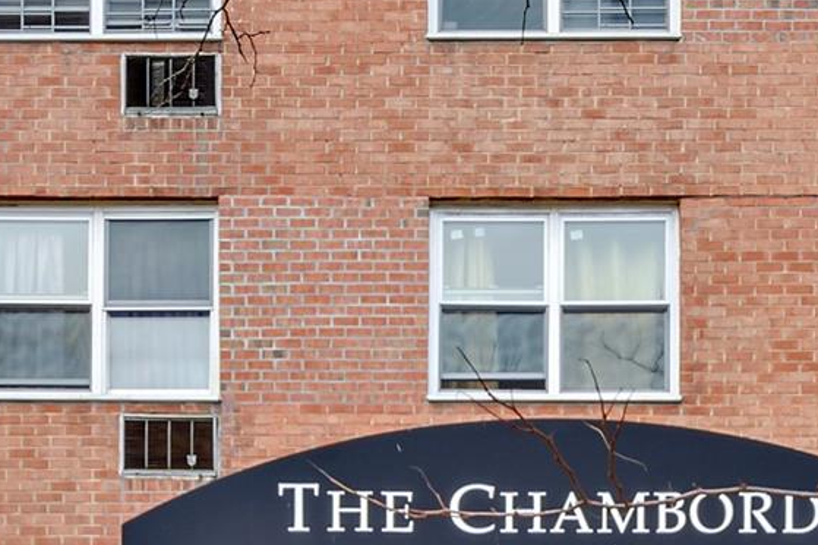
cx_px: 405
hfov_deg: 30.5
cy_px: 843
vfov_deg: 18.1
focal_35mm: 66
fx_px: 1499
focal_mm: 12
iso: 100
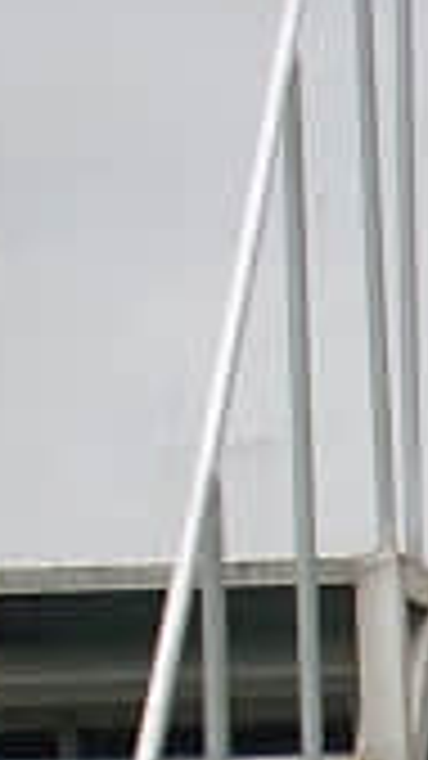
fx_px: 3855
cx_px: 1086
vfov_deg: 11.0
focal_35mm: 191
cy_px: 1003
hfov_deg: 6.0
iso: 64
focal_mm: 6.2
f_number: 2.8
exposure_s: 1/185
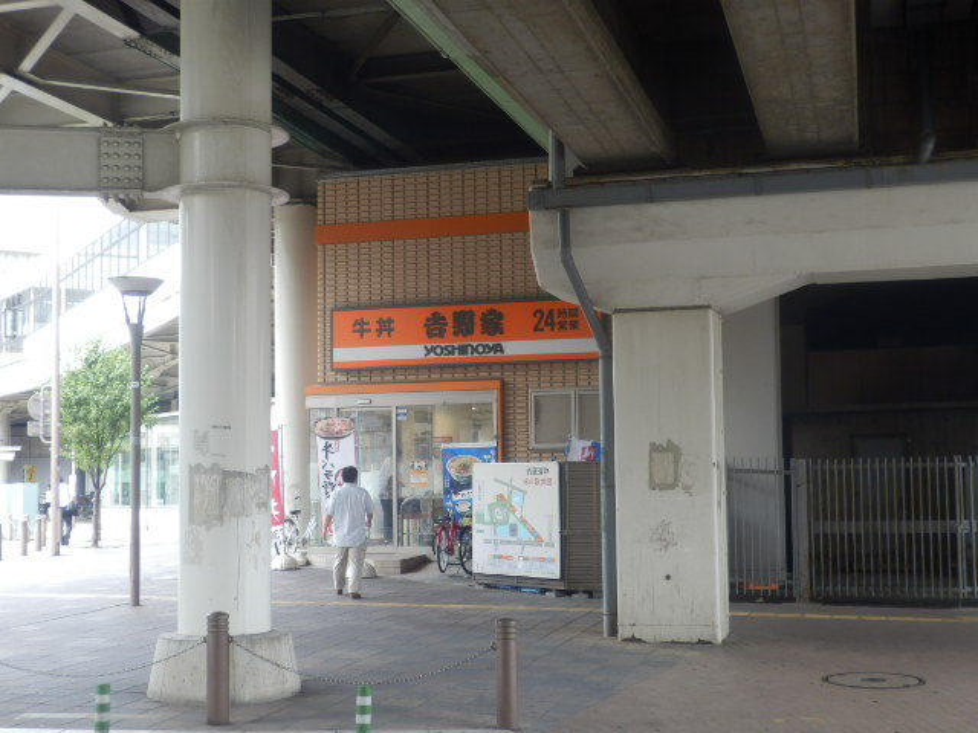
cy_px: 366
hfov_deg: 33.8
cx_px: 489
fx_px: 1610
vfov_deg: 25.7
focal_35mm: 57
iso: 125
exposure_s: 1/40
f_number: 4.5
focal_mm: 10
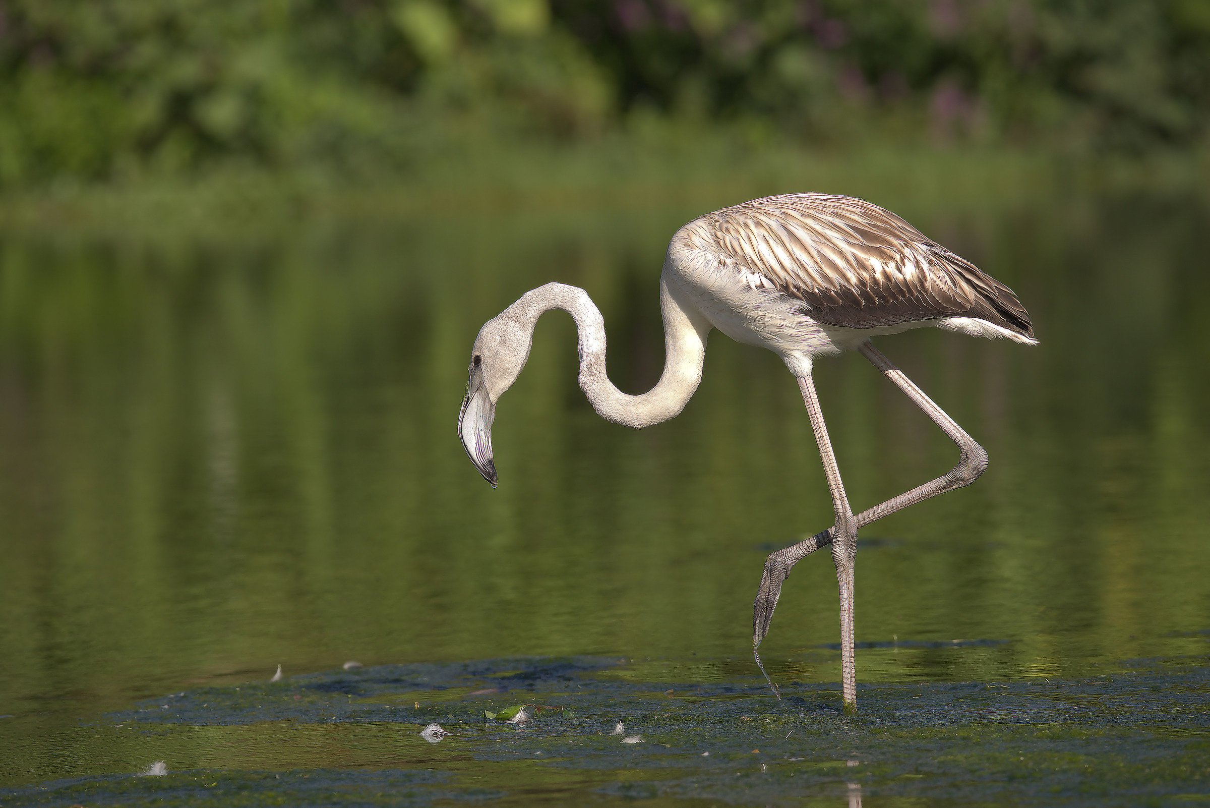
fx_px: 13449
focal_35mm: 400
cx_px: 605
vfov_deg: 3.4
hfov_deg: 5.2
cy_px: 404
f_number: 8
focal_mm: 400
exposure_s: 1/1250
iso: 500
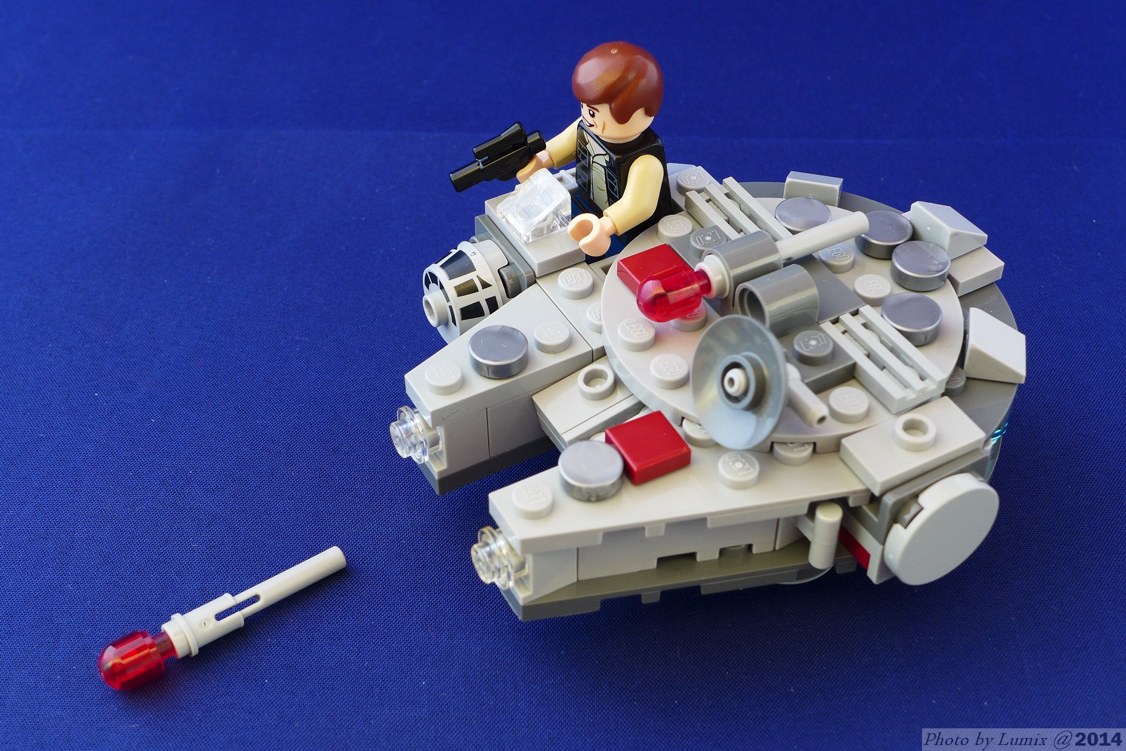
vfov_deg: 27.0
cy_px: 376
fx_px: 1564
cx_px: 563
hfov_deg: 39.6
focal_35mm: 50
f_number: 4
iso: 80
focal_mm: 9.8
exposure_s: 1/4
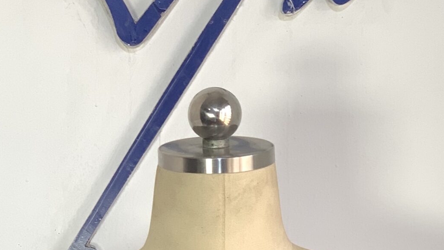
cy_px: 304
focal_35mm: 140
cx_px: 235
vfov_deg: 8.6
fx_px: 1648
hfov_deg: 15.3
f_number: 2.4
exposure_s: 1/102
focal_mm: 6
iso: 100
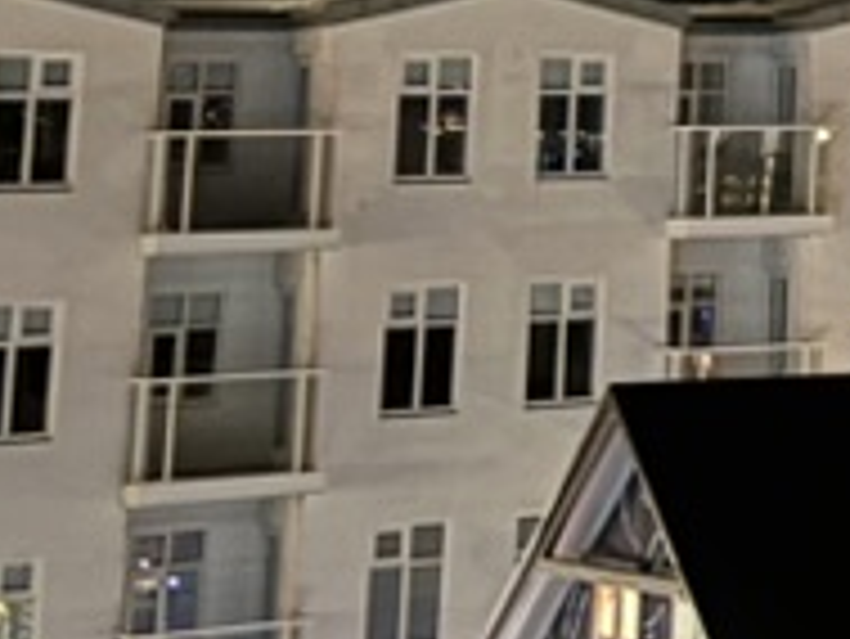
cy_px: -436
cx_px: 1925
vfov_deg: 10.1
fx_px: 3464
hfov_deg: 11.8
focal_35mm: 141
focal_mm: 5.96
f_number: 1.6
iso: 1600
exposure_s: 1/5
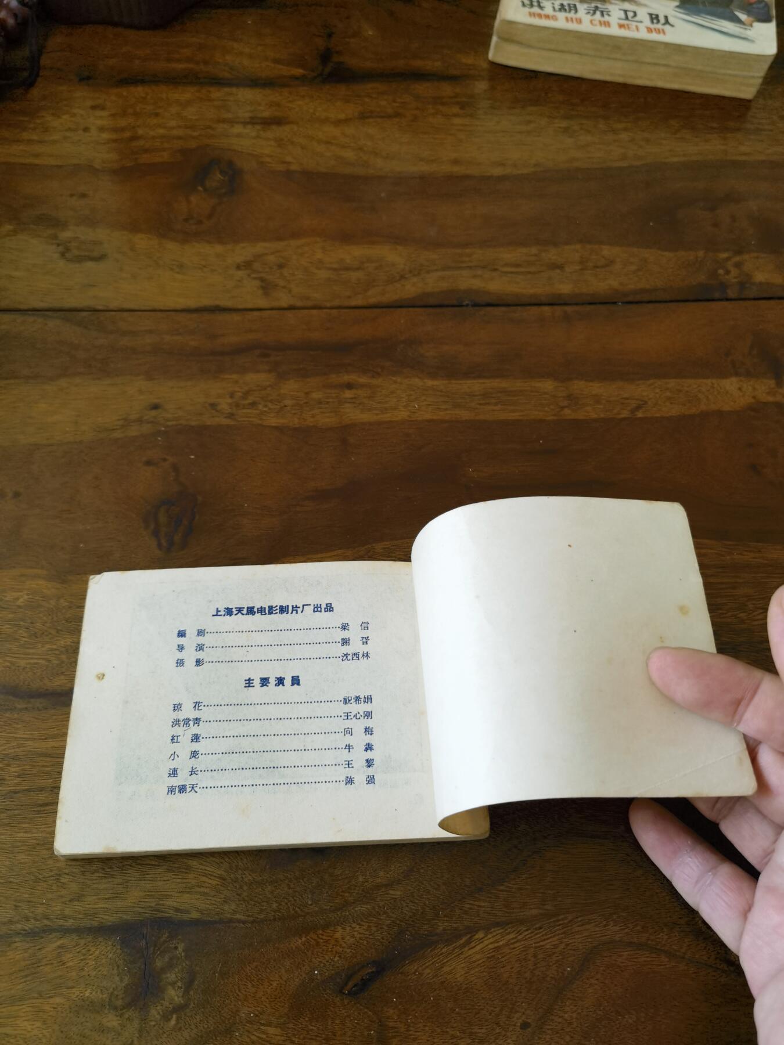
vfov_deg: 65.3
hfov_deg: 51.4
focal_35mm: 27
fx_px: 815
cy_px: 522
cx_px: 392
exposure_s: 1/120
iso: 80
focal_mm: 6.67
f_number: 1.9
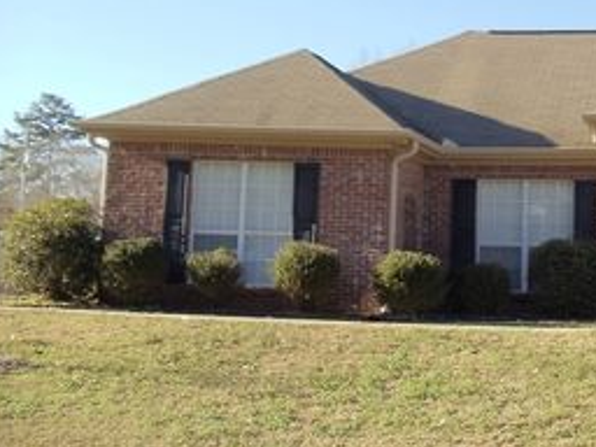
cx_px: 559
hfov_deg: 22.1
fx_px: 1481
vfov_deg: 17.1
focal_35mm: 86
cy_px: 146
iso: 80
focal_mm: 6
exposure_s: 1/400
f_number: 3.5
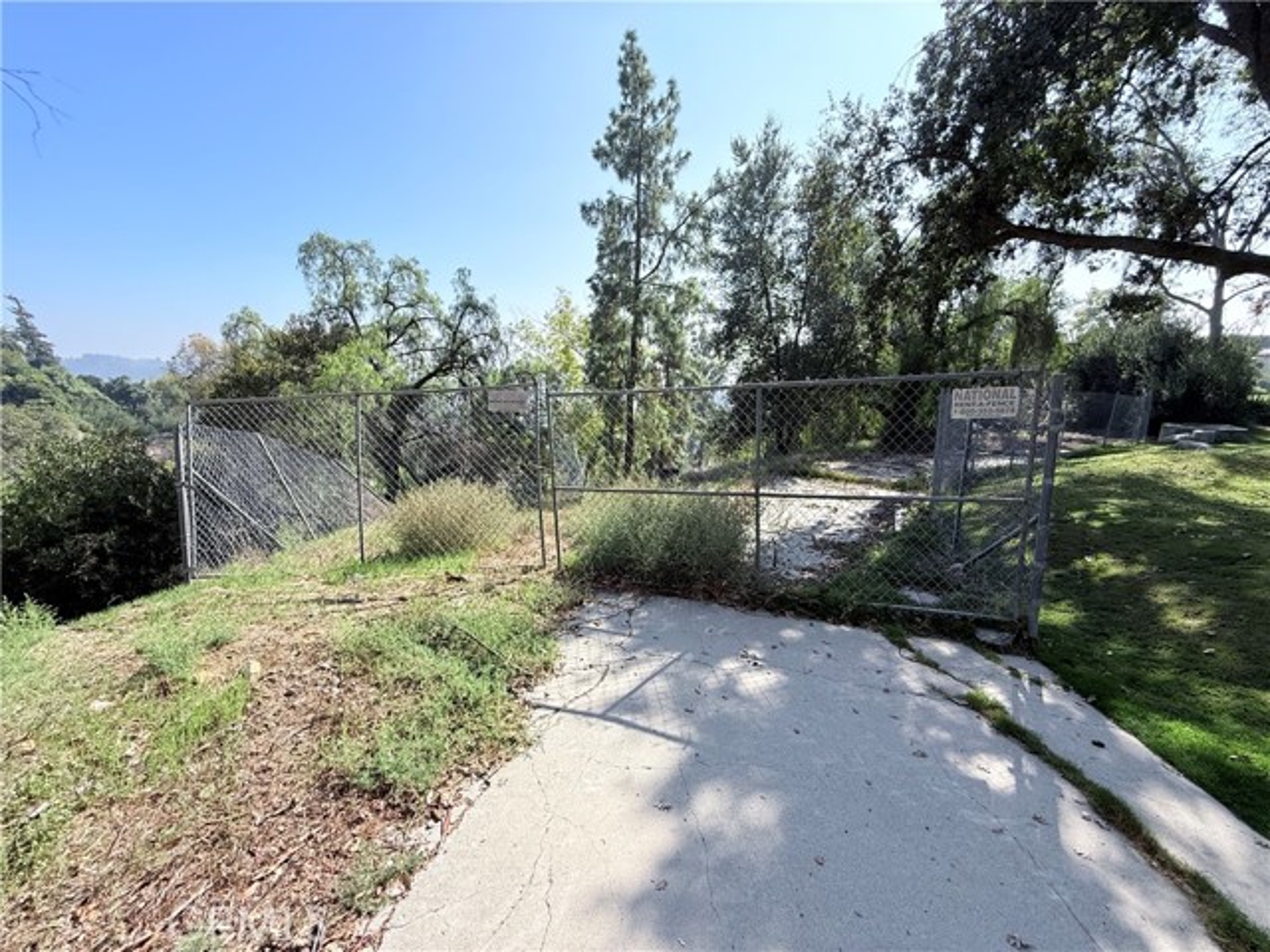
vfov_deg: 85.7
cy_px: 476
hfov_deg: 102.1
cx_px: 635
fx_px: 514
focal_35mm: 14
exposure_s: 1/1105
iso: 64
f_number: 2.2
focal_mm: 2.22
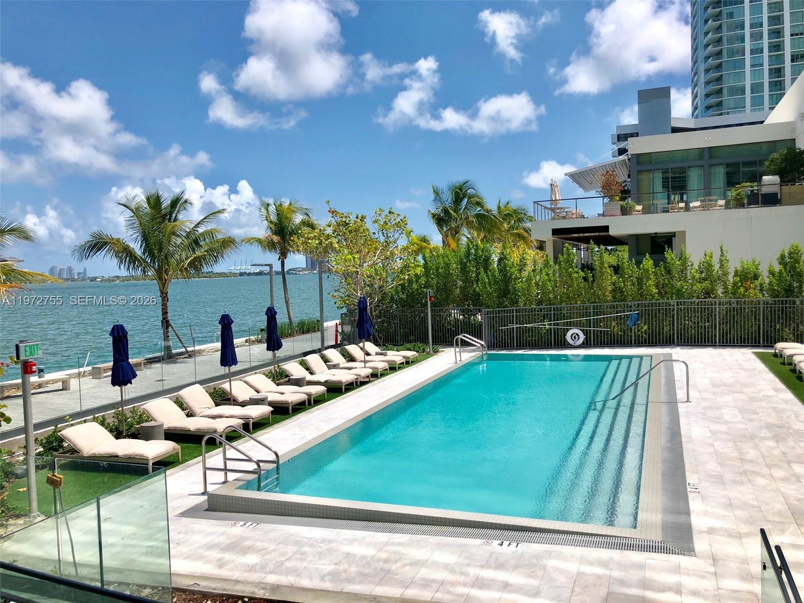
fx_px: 650
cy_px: 302
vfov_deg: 49.7
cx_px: 402
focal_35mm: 28
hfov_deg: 63.4
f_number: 1.8
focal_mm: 4
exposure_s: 1/3472
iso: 20
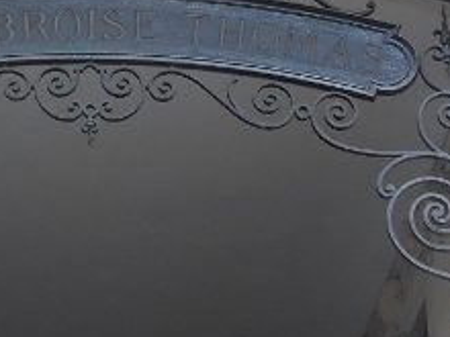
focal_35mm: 204
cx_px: 121
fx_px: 2652
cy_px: 102
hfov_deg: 9.7
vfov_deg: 7.3
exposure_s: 1/25
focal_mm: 12.6
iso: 400
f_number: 4.7
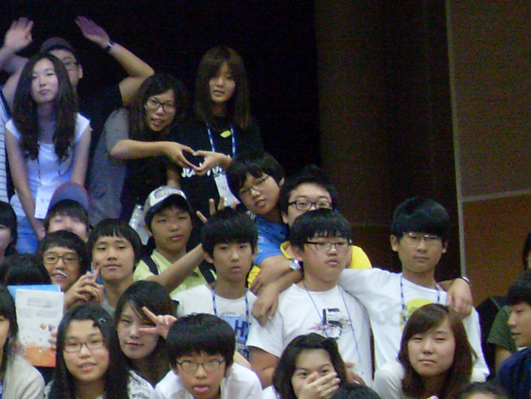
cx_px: -201
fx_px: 1749
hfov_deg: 16.2
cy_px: 260
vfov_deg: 13.0
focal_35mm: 114
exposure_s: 1/10
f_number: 3
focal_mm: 6.3
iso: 200
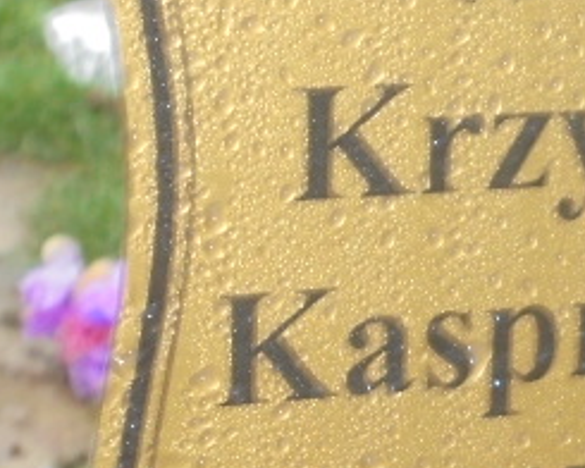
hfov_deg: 10.2
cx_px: 664
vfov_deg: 8.3
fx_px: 3220
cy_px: 275
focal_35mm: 186
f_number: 6.1
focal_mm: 13.1
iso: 400
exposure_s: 1/15
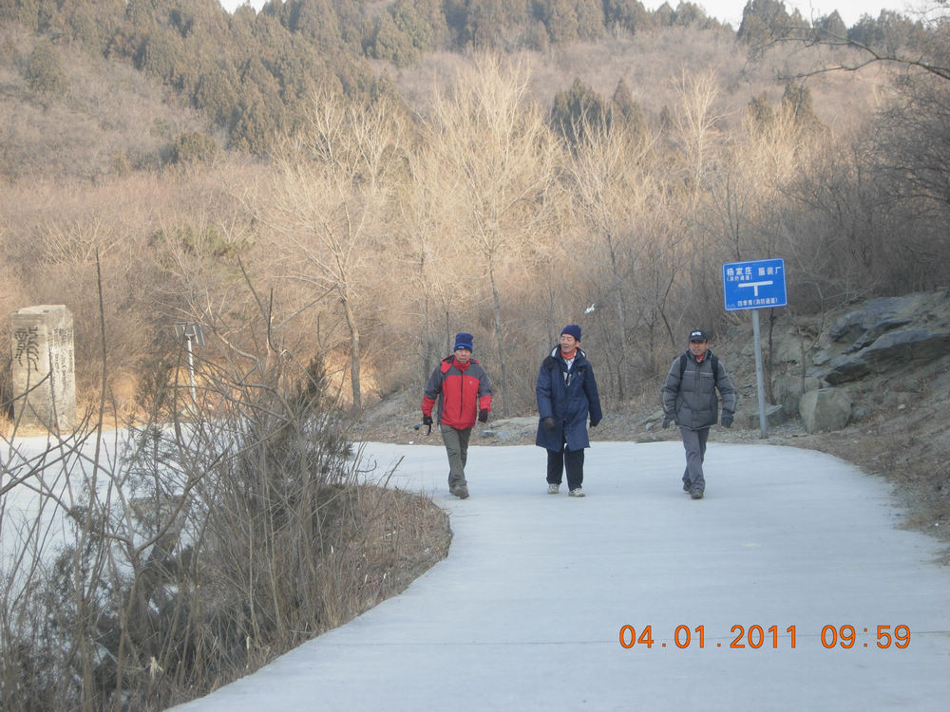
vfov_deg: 14.4
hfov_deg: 19.1
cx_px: 475
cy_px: 356
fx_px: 2827
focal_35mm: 103
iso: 50
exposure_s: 1/93.1
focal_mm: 21.5
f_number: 4.7
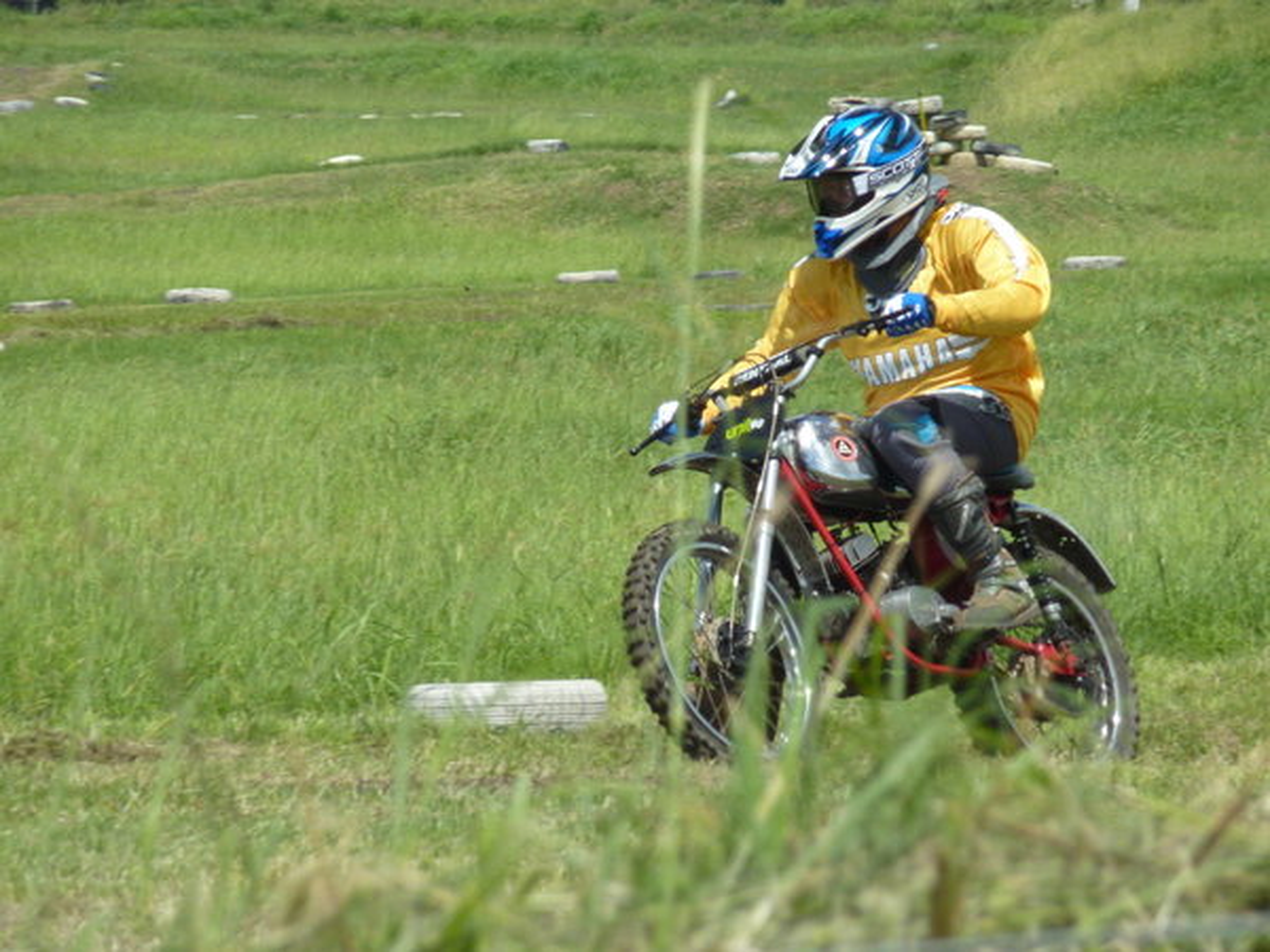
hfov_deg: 6.6
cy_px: 476
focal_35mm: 300
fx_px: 11006
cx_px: 635
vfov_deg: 5.0
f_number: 5.6
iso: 160
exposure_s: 1/1000
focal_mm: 49.2
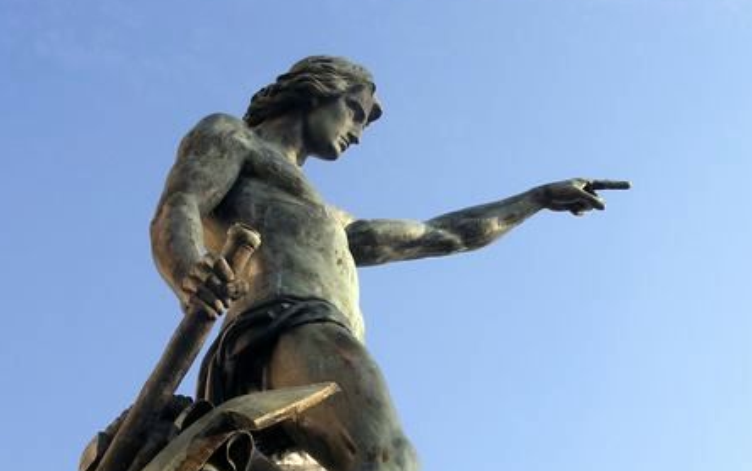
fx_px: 1189
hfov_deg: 35.1
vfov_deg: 22.1
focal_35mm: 58
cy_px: 381
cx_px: 335
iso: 100
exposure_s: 1/180
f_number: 5.6
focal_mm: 7.8
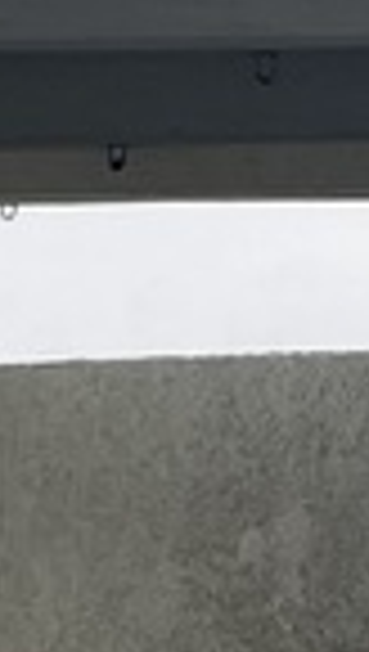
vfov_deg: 8.9
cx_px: 302
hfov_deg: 5.2
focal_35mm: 234
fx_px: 4054
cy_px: -405
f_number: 1.5
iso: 50
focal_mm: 5.7
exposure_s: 1/1724
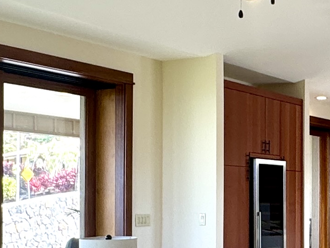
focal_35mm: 79
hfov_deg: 24.0
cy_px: 201
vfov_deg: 18.5
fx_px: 753
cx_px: 305
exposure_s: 1/120
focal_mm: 2.22
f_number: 2.2
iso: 64
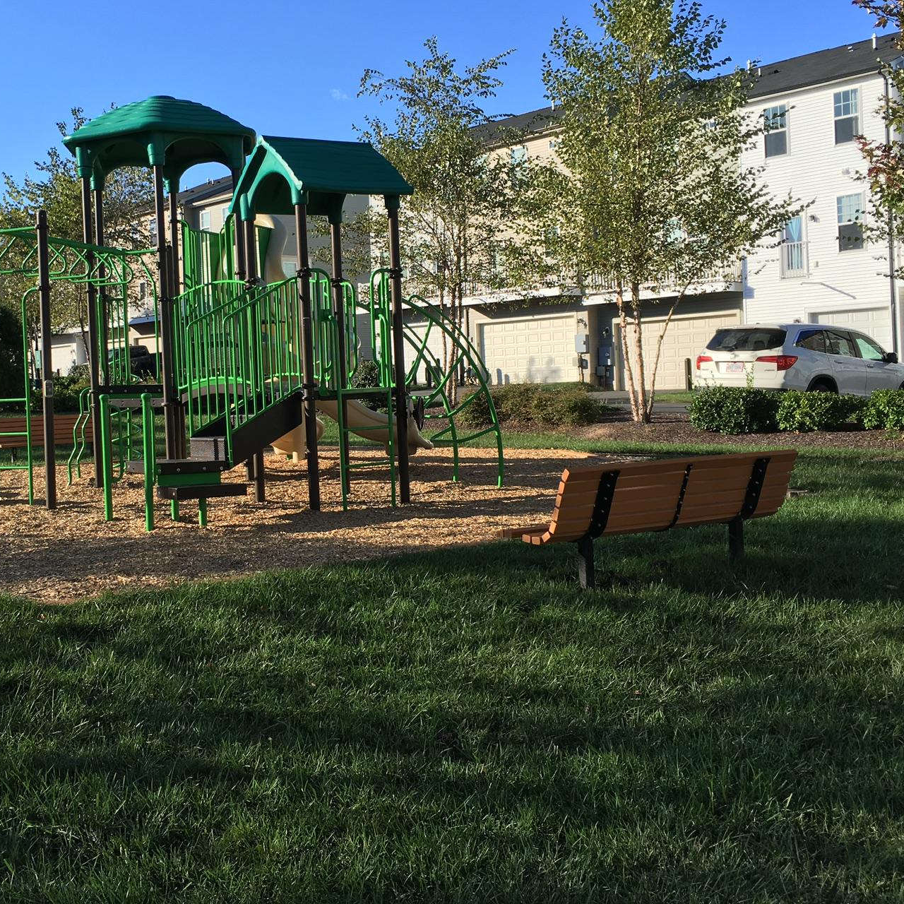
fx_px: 1211
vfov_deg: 40.9
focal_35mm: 41
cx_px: 306
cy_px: 396
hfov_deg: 40.4
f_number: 2.2
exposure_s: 1/974
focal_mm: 4.15
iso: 25
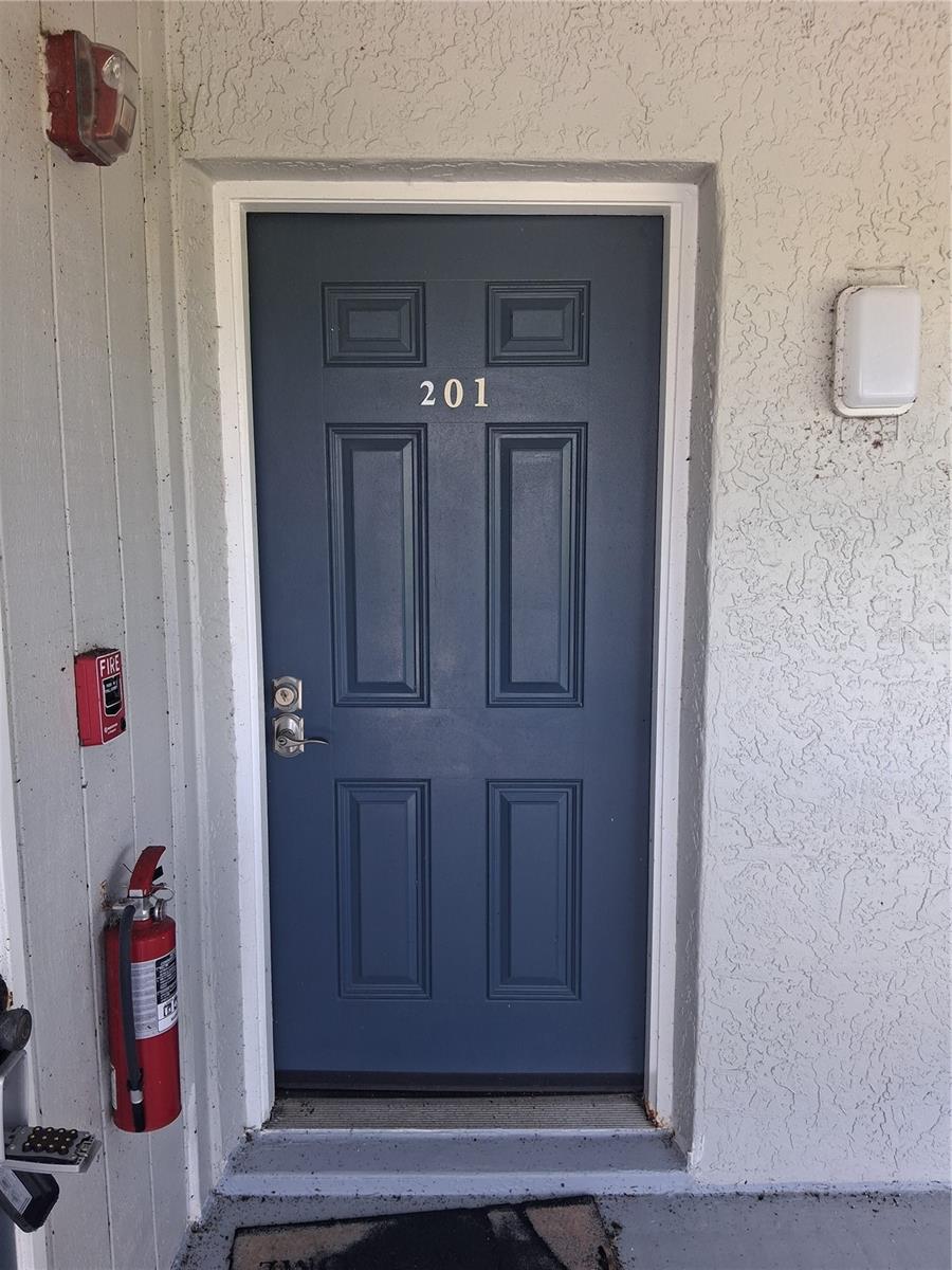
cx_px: 476
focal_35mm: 26
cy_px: 635
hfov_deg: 53.1
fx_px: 953
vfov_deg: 67.3
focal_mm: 3.98
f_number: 1.8
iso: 100
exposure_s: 1/120
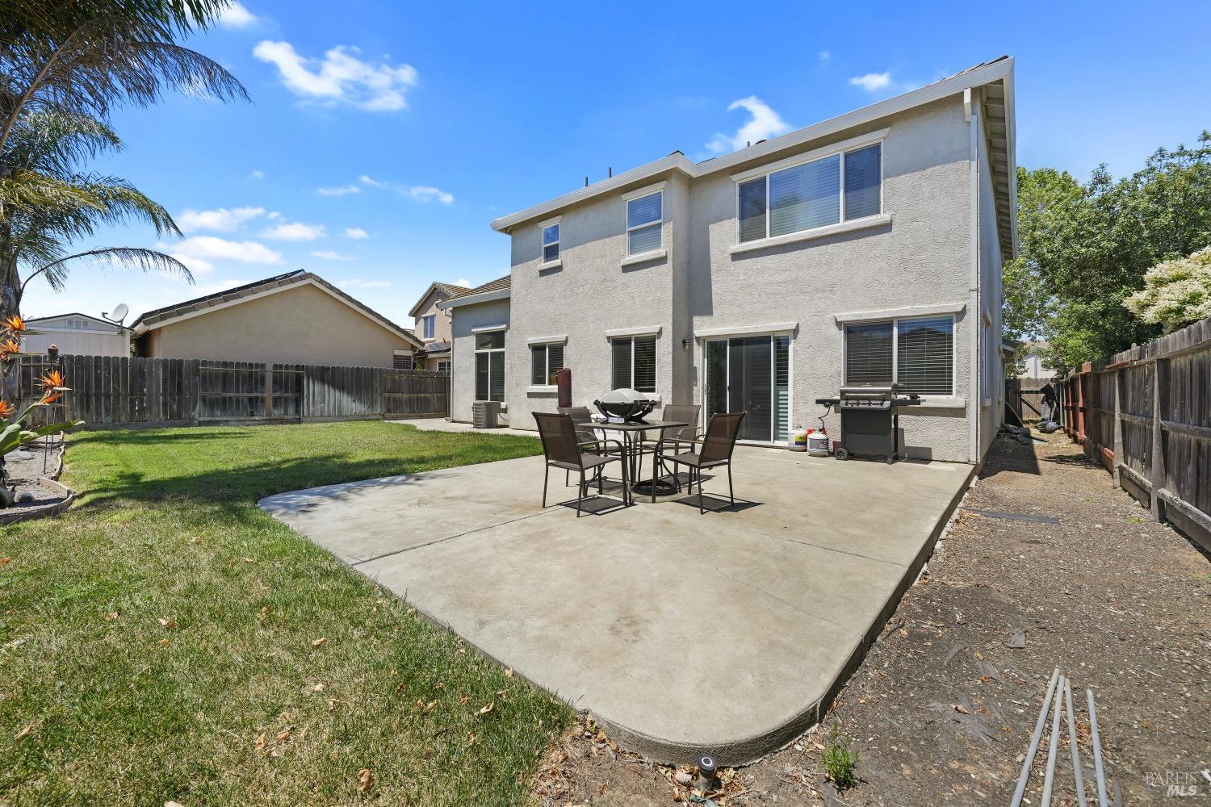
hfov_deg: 108.3
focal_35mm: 13
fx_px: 437
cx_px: 606
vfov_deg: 85.4
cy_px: 404
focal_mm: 13
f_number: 8
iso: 200
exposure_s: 1/200
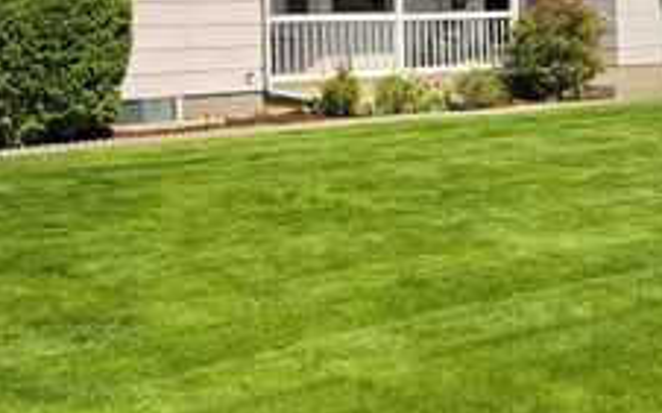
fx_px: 1100
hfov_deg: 33.0
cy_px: -16
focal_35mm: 61
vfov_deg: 20.5
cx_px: 190
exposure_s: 1/4608
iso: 50
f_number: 1.6
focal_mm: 5.96
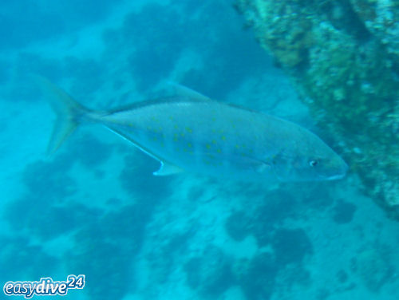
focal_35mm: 26
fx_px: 300
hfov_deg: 67.3
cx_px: 200
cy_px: 150
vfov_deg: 53.1
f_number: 3.2
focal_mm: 4.6
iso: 80
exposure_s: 1/30
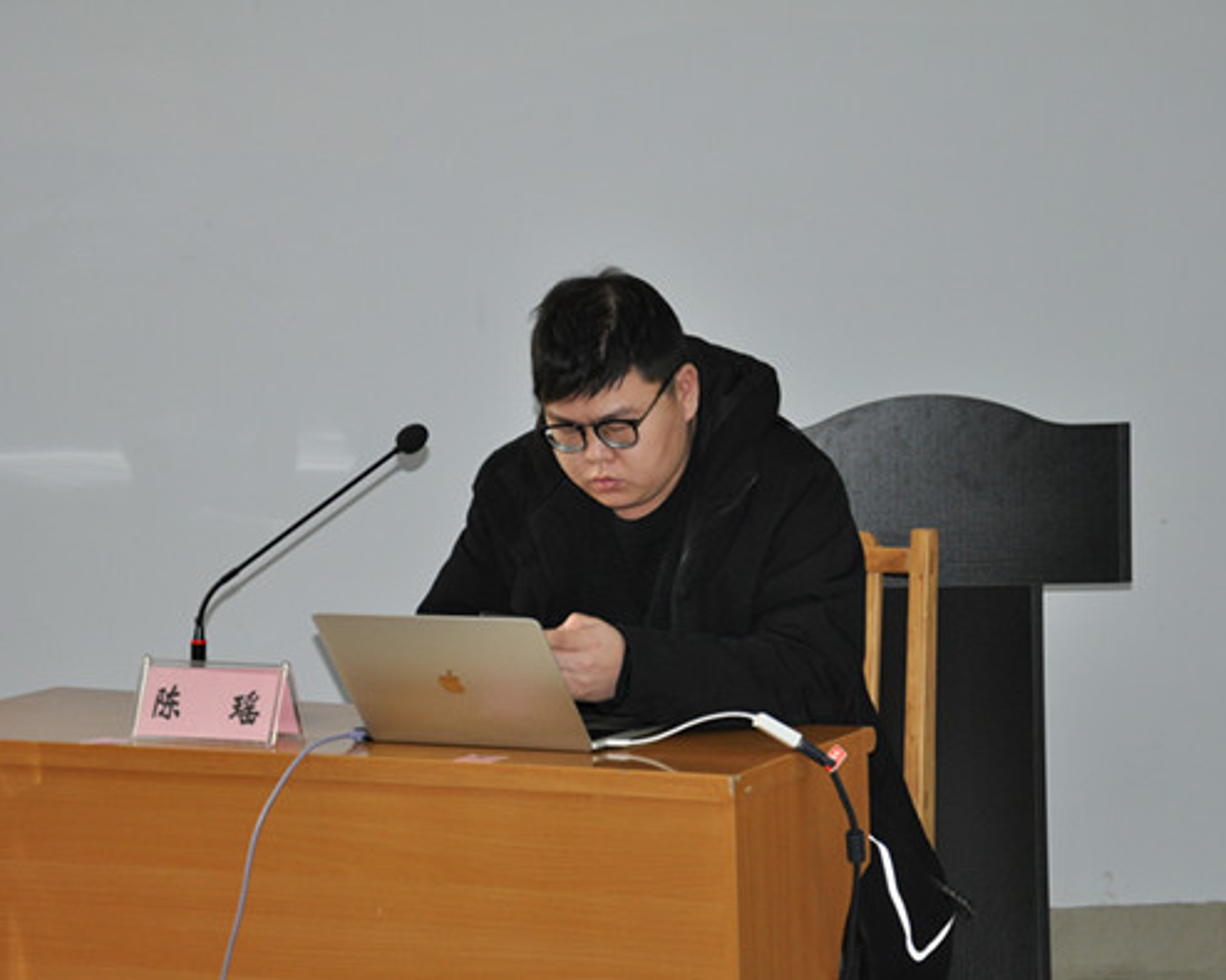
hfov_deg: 19.4
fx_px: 3591
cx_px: 682
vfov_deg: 15.5
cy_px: 489
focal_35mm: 99
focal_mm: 58
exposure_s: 1/60
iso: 800
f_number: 5
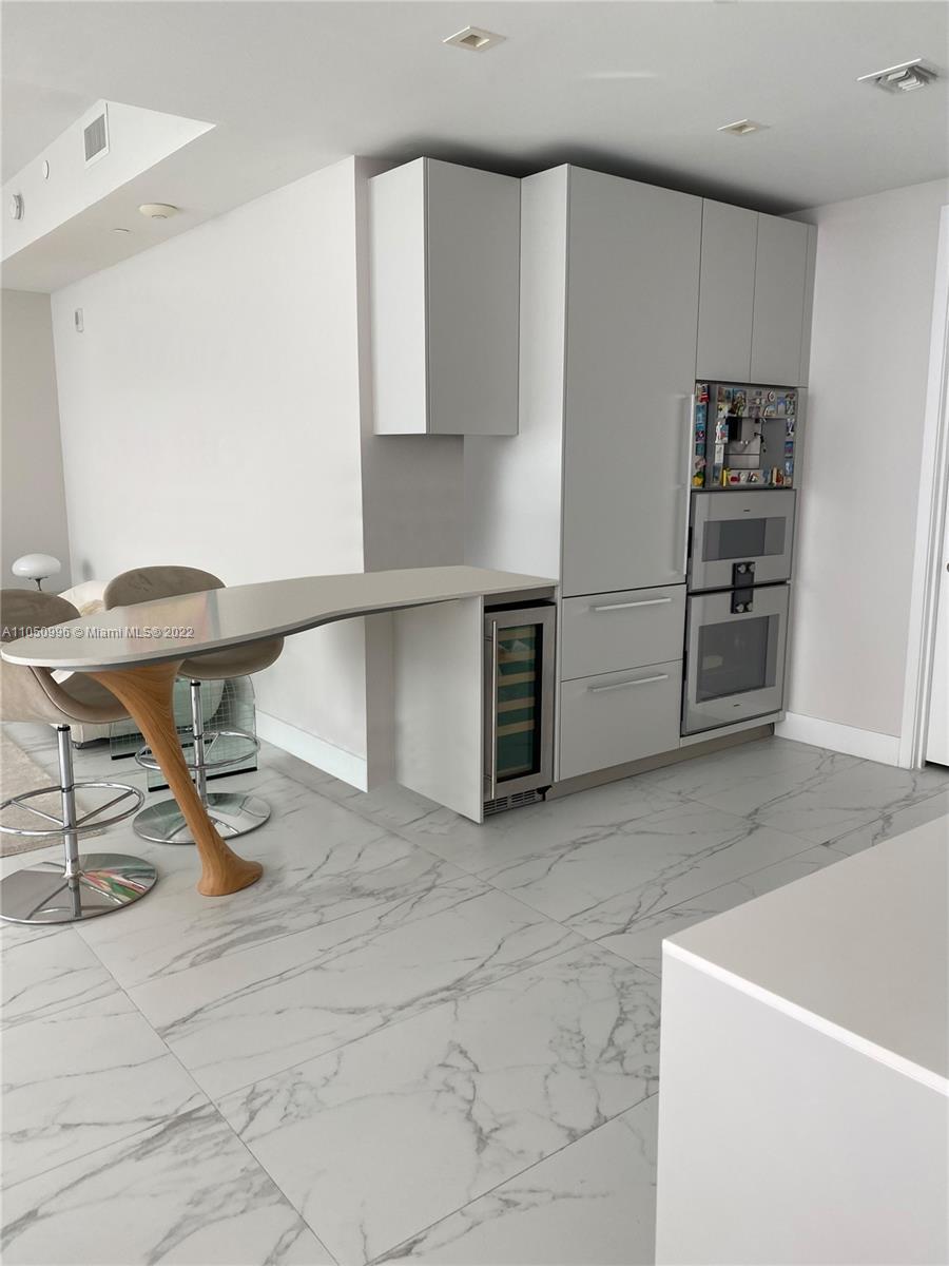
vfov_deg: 67.3
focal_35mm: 26
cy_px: 633
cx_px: 474
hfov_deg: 53.1
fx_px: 950
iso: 32
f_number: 1.8
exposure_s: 1/128
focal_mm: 4.25
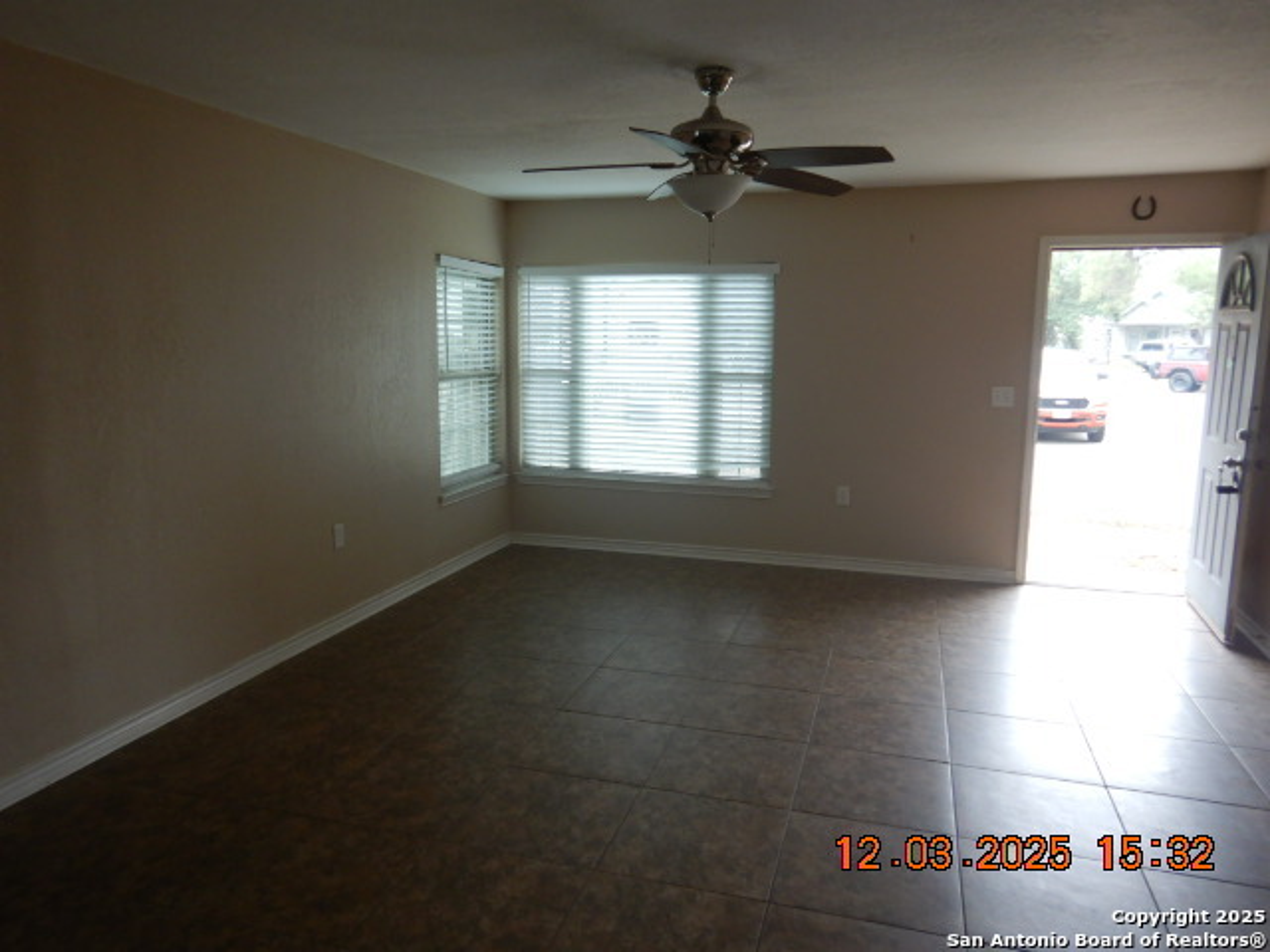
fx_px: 881
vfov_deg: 56.8
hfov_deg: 71.6
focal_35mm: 24
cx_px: 635
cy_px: 476
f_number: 2.8
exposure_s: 1/30
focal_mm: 4.3
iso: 200
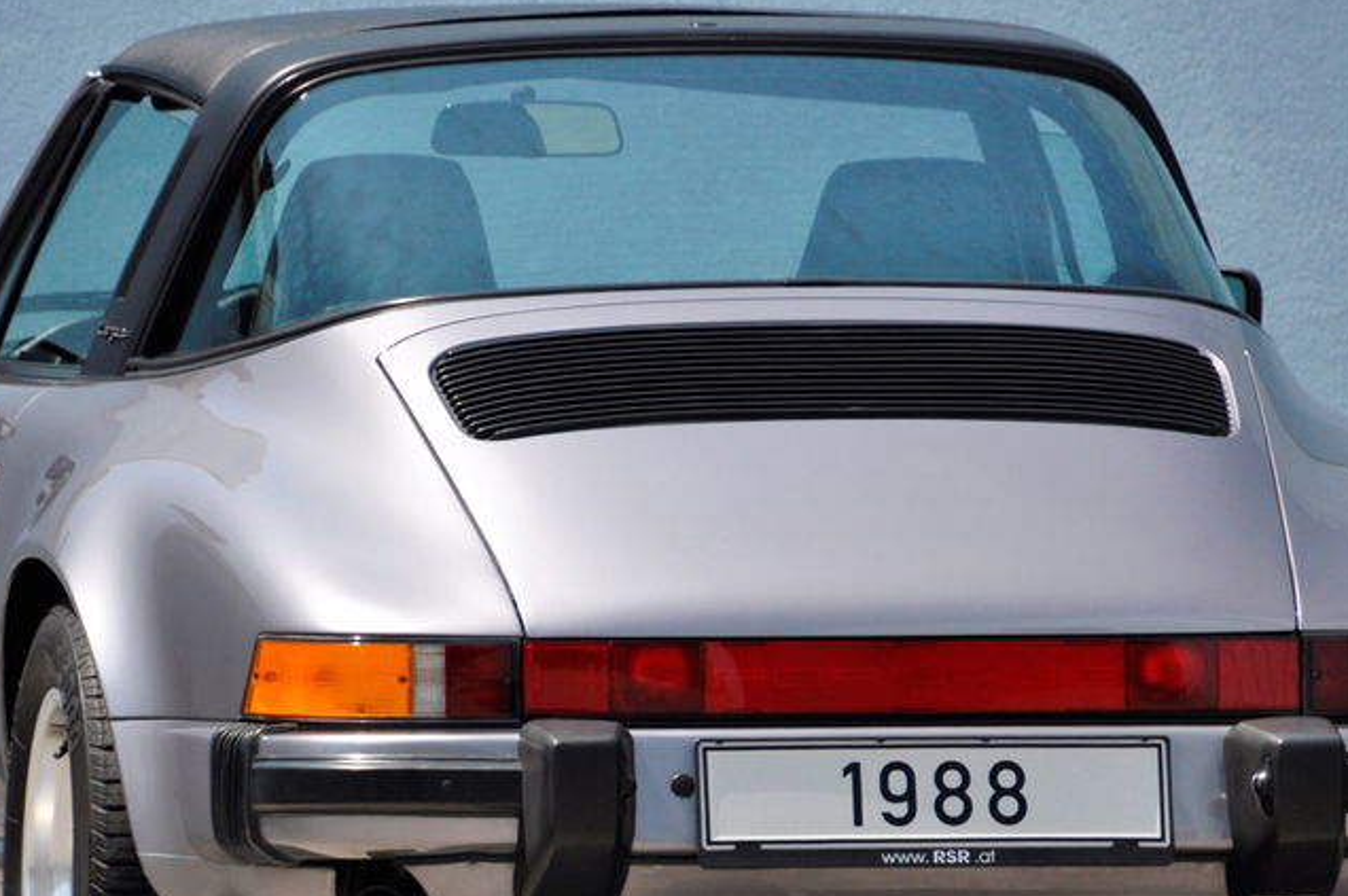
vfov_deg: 2.6
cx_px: 615
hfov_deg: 3.9
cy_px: 642
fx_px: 19867
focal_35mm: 531
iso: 500
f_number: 6.3
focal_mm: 220
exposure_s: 1/640
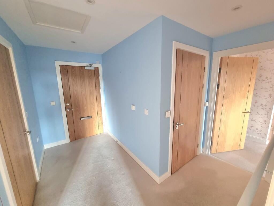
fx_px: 103
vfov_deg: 89.9
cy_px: 103
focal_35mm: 13
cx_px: 137
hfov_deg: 106.2
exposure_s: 1/30
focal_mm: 2.2
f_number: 2.2
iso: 640
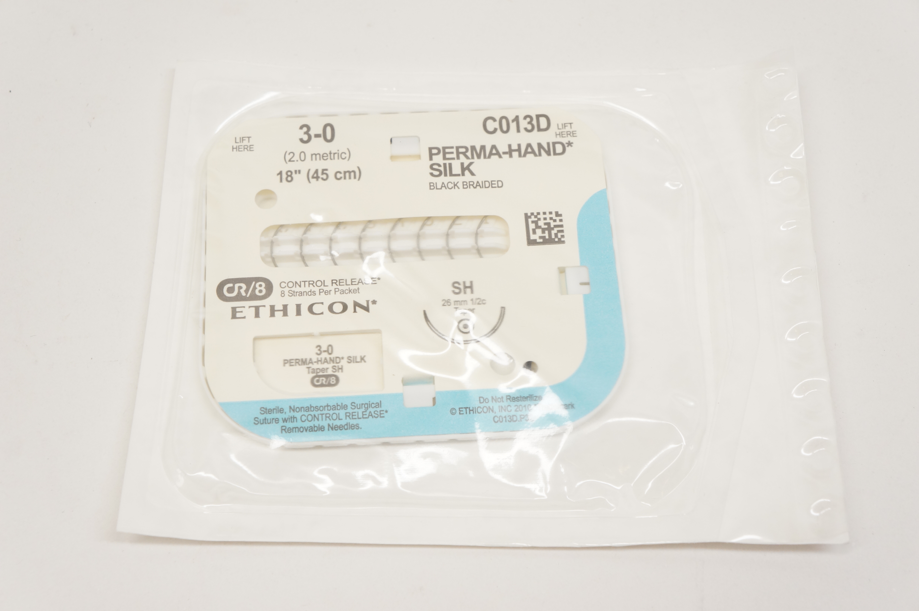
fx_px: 1262
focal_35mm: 50
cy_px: 306
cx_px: 460
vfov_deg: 27.2
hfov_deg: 40.0
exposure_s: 1/125
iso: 800
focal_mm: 33
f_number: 7.1
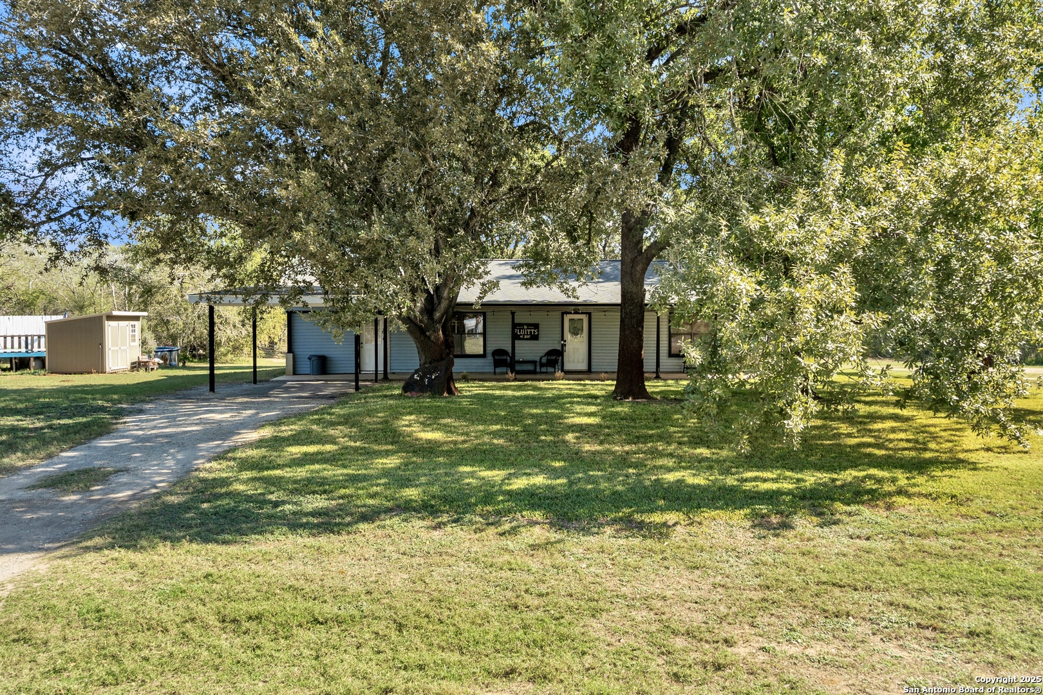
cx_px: 522
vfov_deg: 47.9
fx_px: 782
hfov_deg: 67.4
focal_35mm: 27
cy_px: 348
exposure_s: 1/50
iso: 100
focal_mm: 18
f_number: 6.3
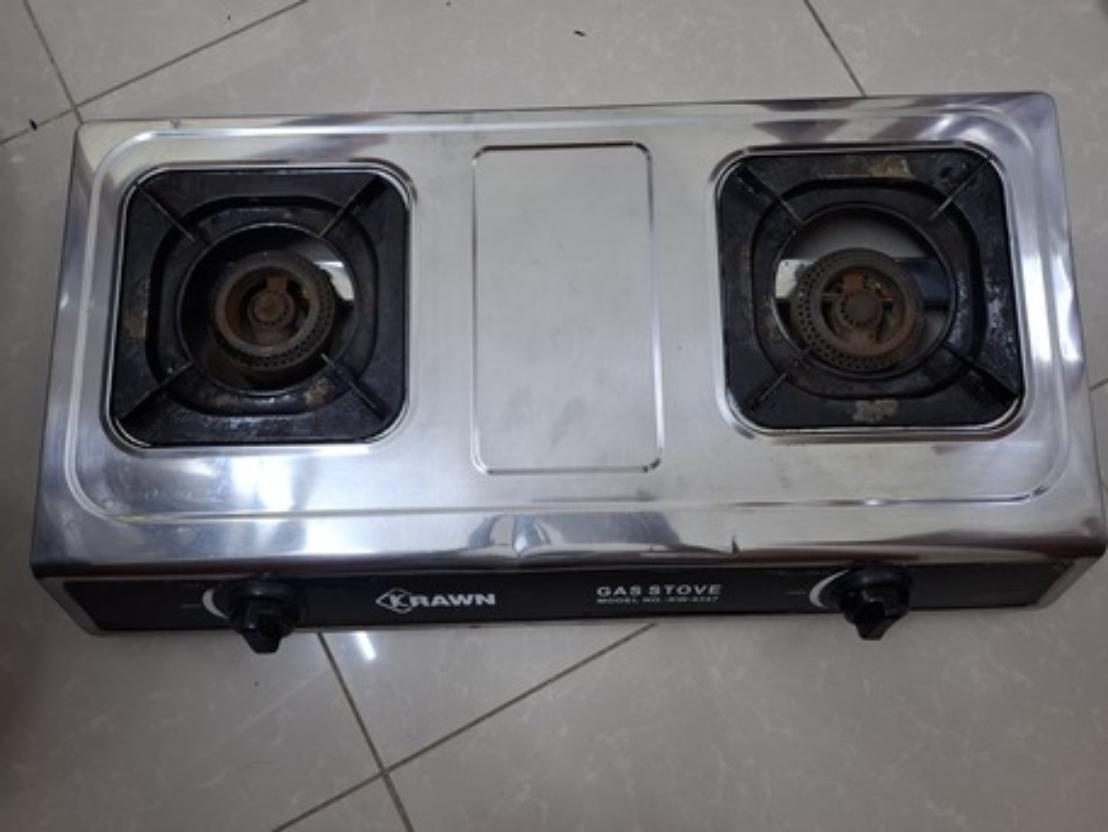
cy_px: 416
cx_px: 554
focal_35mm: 23
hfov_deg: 73.9
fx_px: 736
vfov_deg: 58.9
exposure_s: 1/60
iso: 250
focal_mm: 5.54
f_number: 1.8
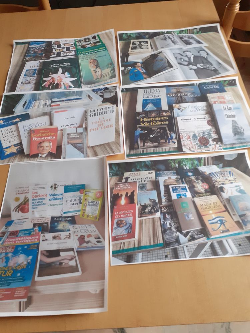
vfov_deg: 65.3
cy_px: 166
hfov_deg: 51.4
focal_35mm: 27
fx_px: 260
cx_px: 125
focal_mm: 3.6
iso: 200
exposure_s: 1/50
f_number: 1.9
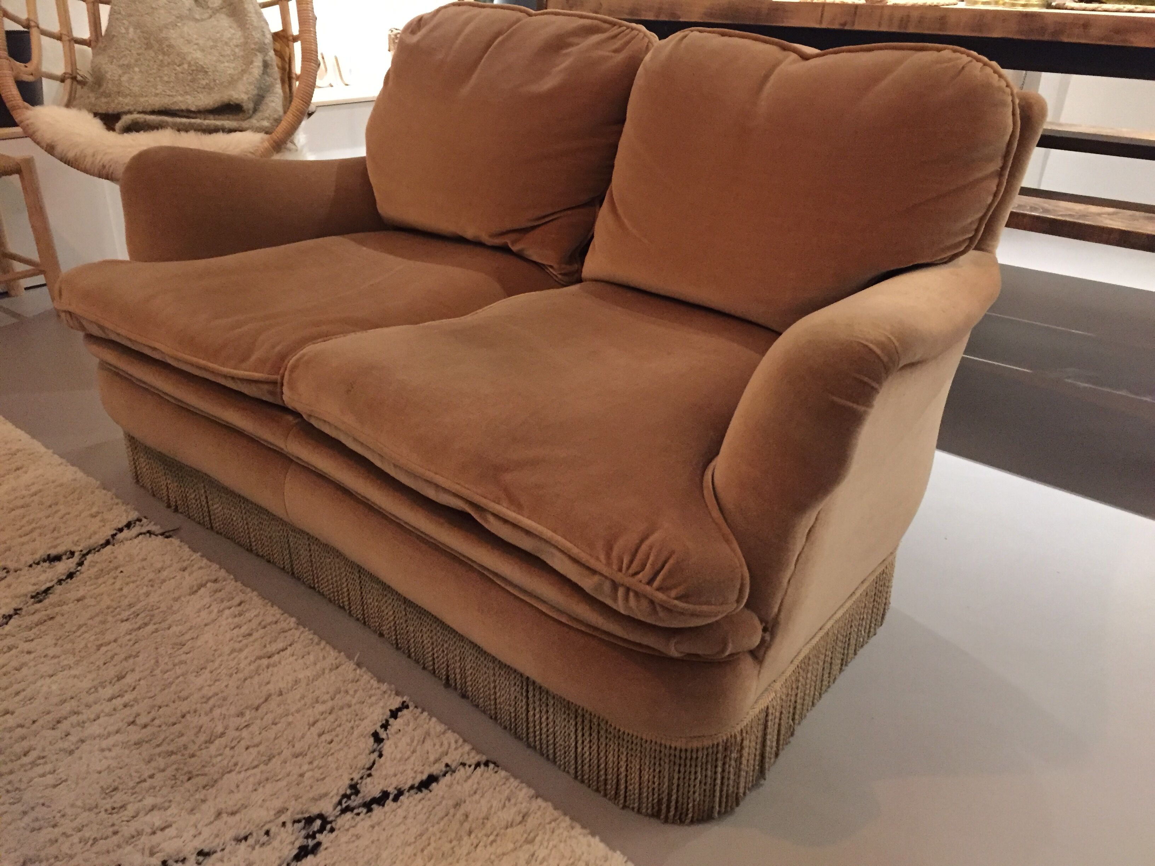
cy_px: 433
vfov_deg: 48.2
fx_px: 968
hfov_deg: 61.7
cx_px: 578
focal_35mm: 29
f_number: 2.2
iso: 640
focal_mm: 4.15
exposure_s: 1/17
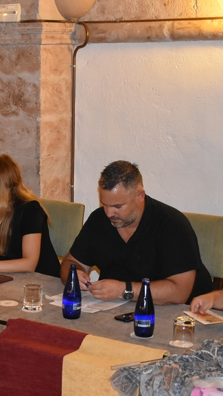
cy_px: 262
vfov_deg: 24.9
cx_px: -14
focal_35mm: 85
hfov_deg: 14.0
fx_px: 893
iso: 2200
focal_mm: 26
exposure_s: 1/60
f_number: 3.8
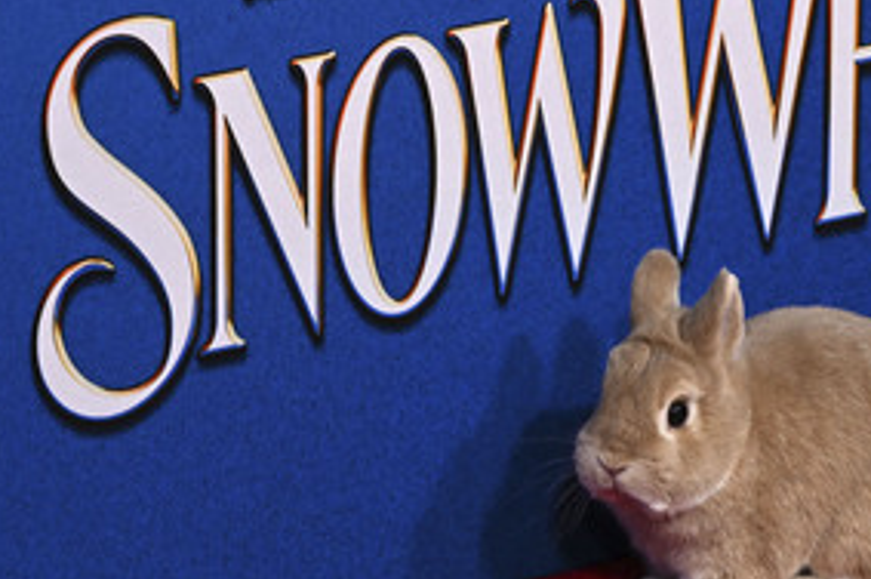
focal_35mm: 191
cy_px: 231
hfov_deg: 10.8
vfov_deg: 7.2
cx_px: 626
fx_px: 4616
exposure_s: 1/250
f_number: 5.6
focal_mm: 120
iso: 2000
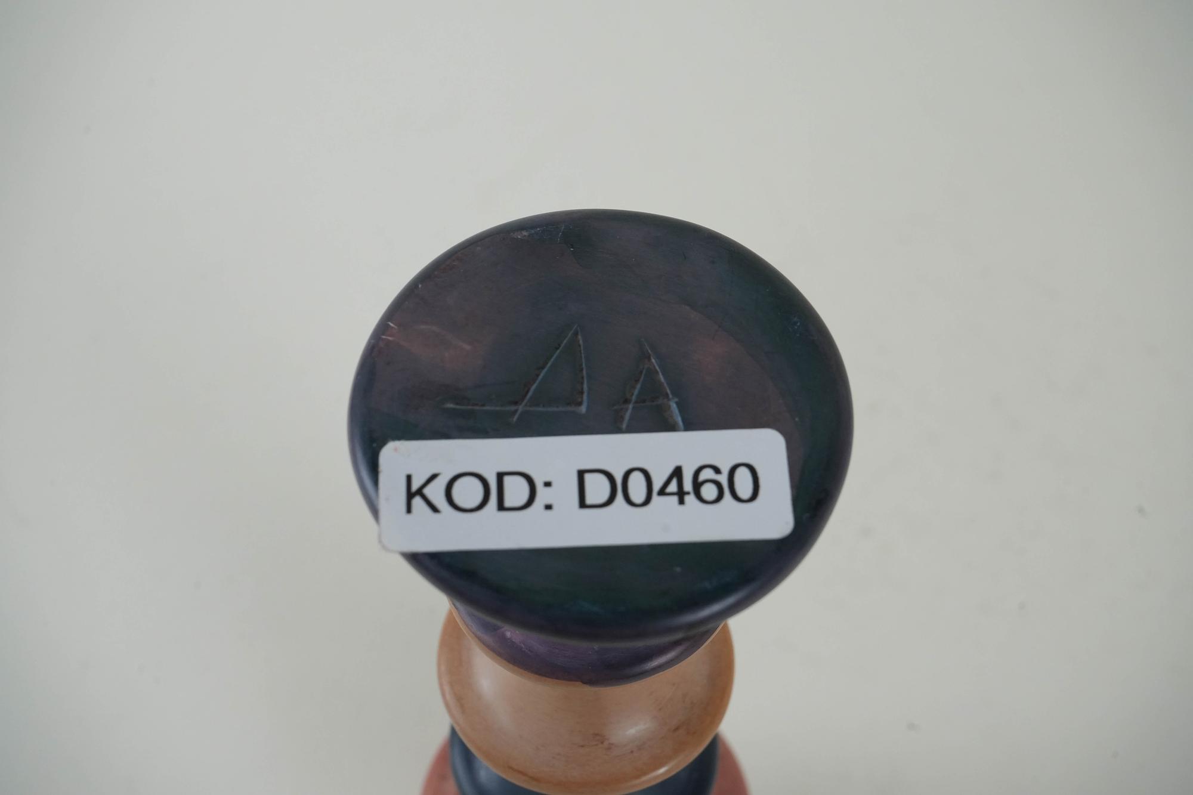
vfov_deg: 21.6
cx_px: 596
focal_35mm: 63
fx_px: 2087
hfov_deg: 31.9
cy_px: 398
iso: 2500
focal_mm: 63
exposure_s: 1/80
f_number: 11
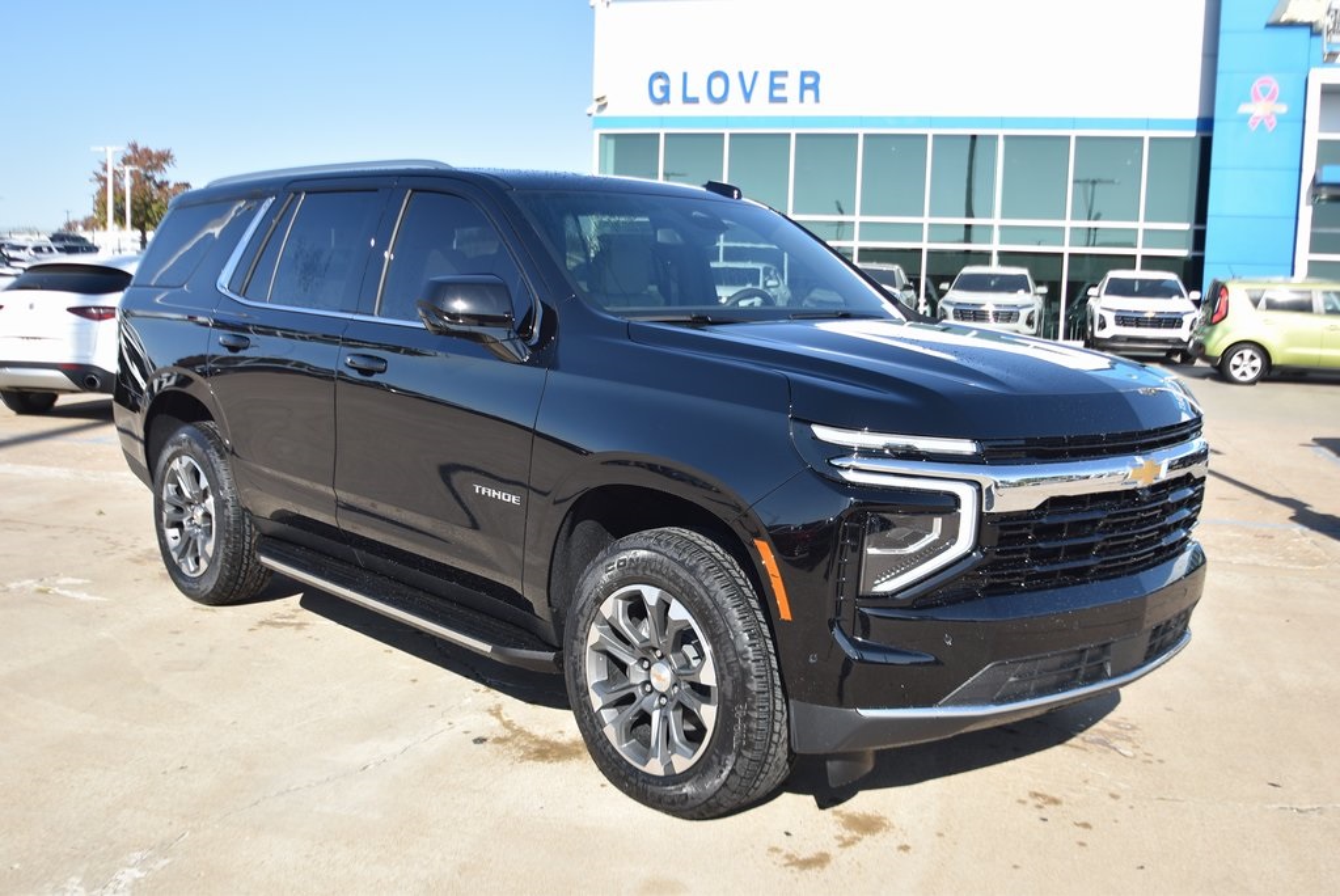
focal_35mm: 36
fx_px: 1341
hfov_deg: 53.1
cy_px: 448
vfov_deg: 36.9
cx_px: 670
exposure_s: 1/400
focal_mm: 24
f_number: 4.5
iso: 100
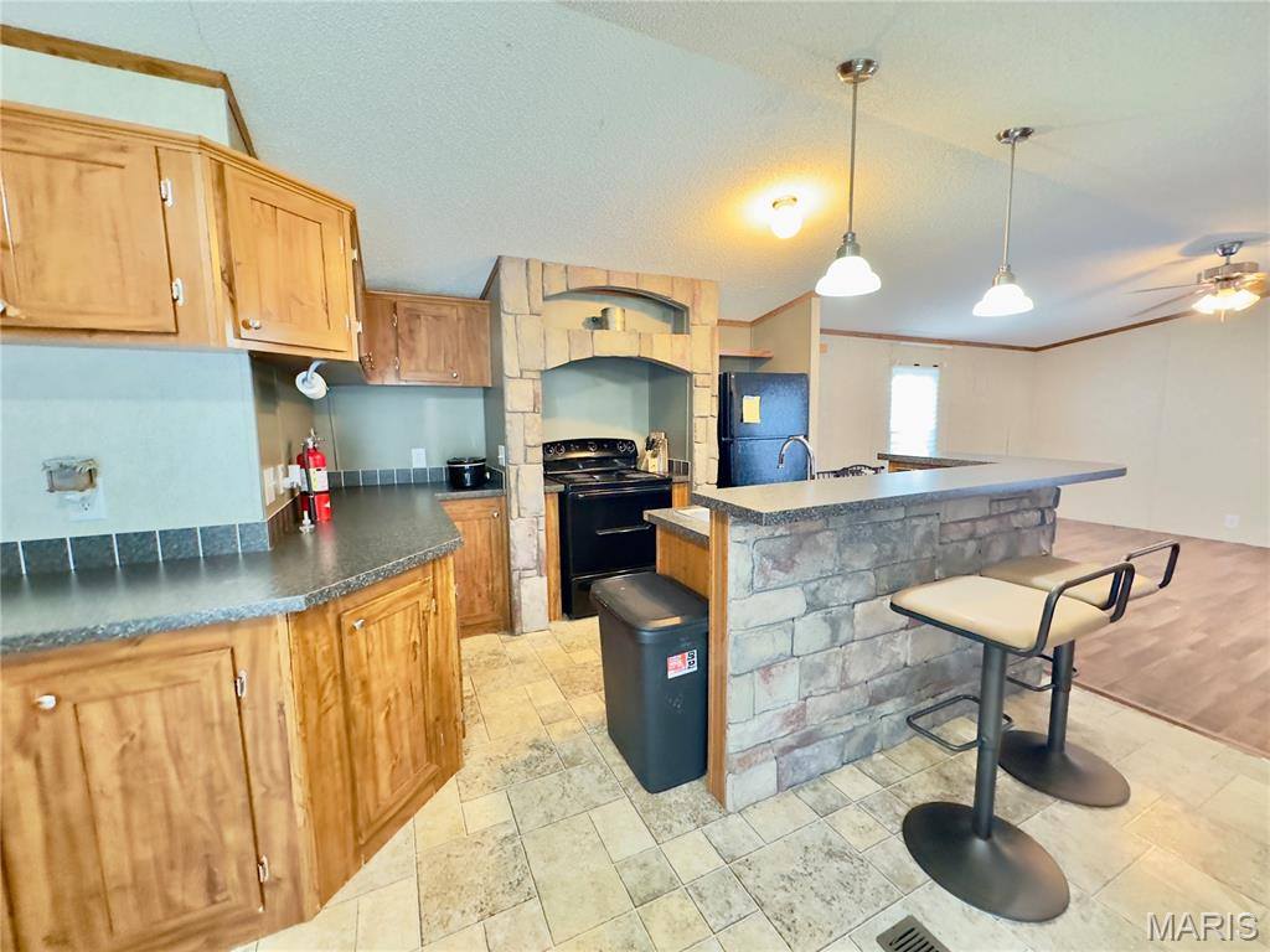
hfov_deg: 102.1
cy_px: 476
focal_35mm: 14
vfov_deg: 85.7
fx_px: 514
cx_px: 635
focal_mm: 2.22
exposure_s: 1/30
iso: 1250
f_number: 2.2
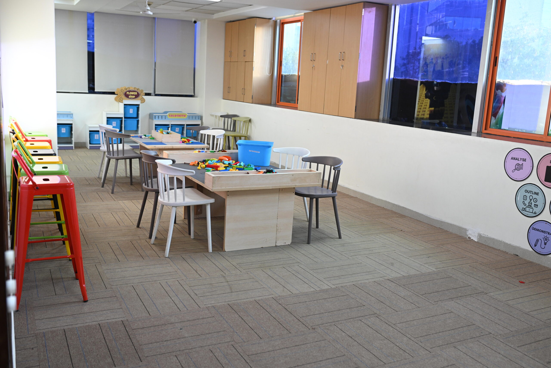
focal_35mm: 35
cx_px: 276
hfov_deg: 54.4
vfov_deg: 37.9
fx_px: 536
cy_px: 184
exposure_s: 1/80
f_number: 4.5
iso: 800
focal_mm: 35
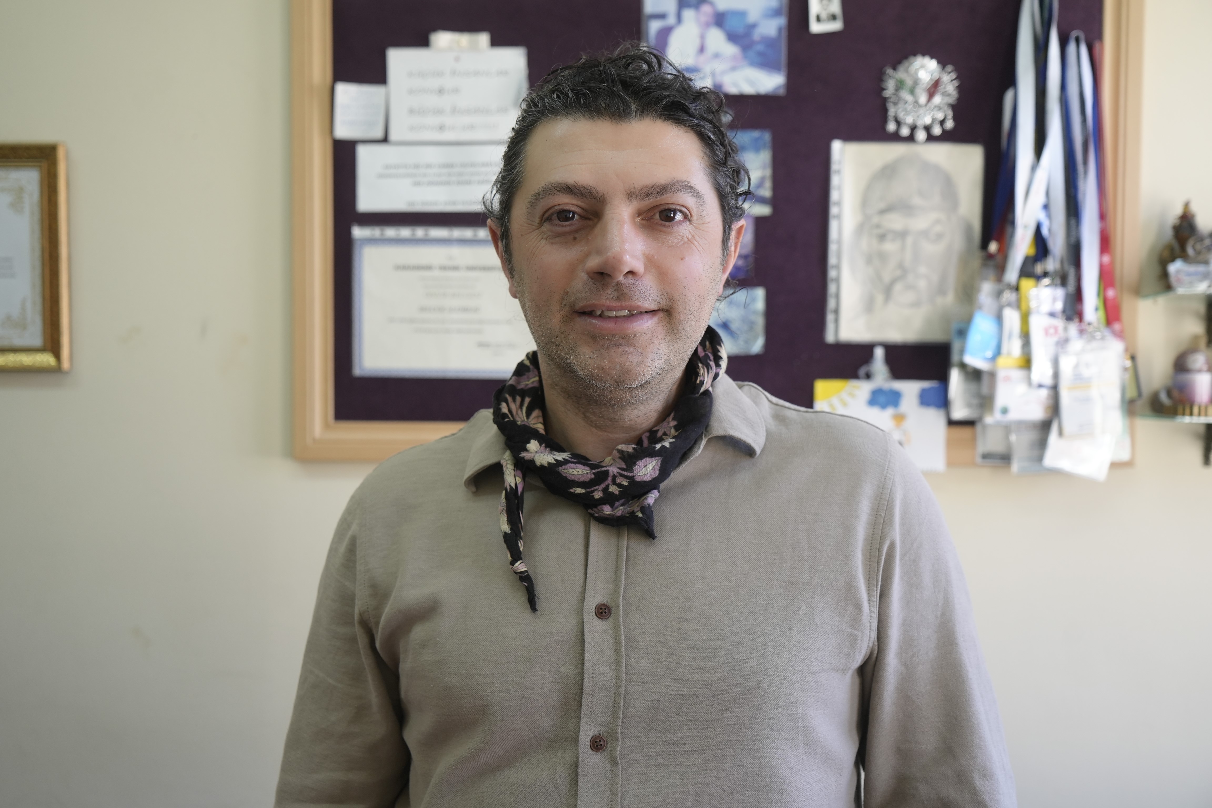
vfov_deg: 35.9
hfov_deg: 51.9
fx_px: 1246
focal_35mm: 37
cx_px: 606
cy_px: 404
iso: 640
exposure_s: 1/200
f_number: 4
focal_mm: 37
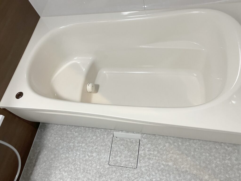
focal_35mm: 28
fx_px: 195
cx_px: 120
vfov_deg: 49.7
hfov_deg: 63.4
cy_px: 90
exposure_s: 1/50
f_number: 1.8
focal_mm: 3.99
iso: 125
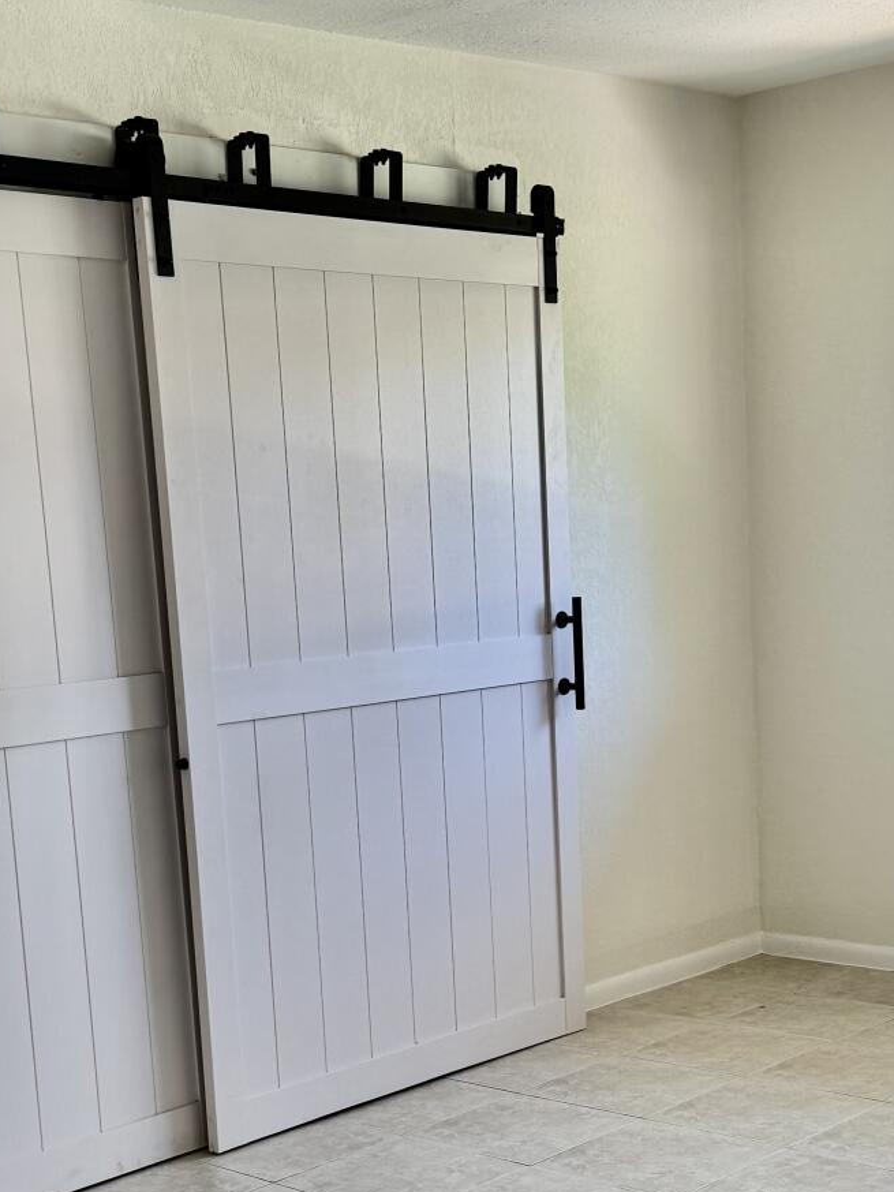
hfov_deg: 26.6
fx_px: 1893
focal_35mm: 55
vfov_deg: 34.4
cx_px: 444
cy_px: 840
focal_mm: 6.76
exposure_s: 1/136
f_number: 1.78
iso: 100
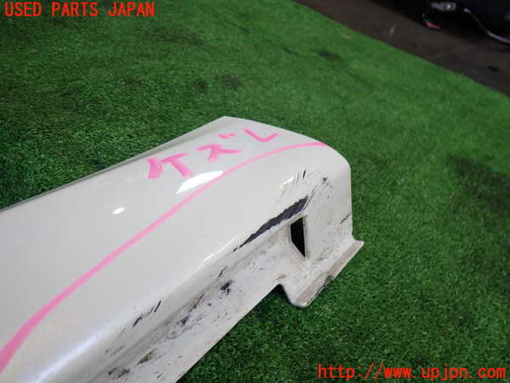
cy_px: 192
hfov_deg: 60.0
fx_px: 442
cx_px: 255
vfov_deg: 46.8
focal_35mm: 30
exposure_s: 1/125
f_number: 2.3
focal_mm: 5.4
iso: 200
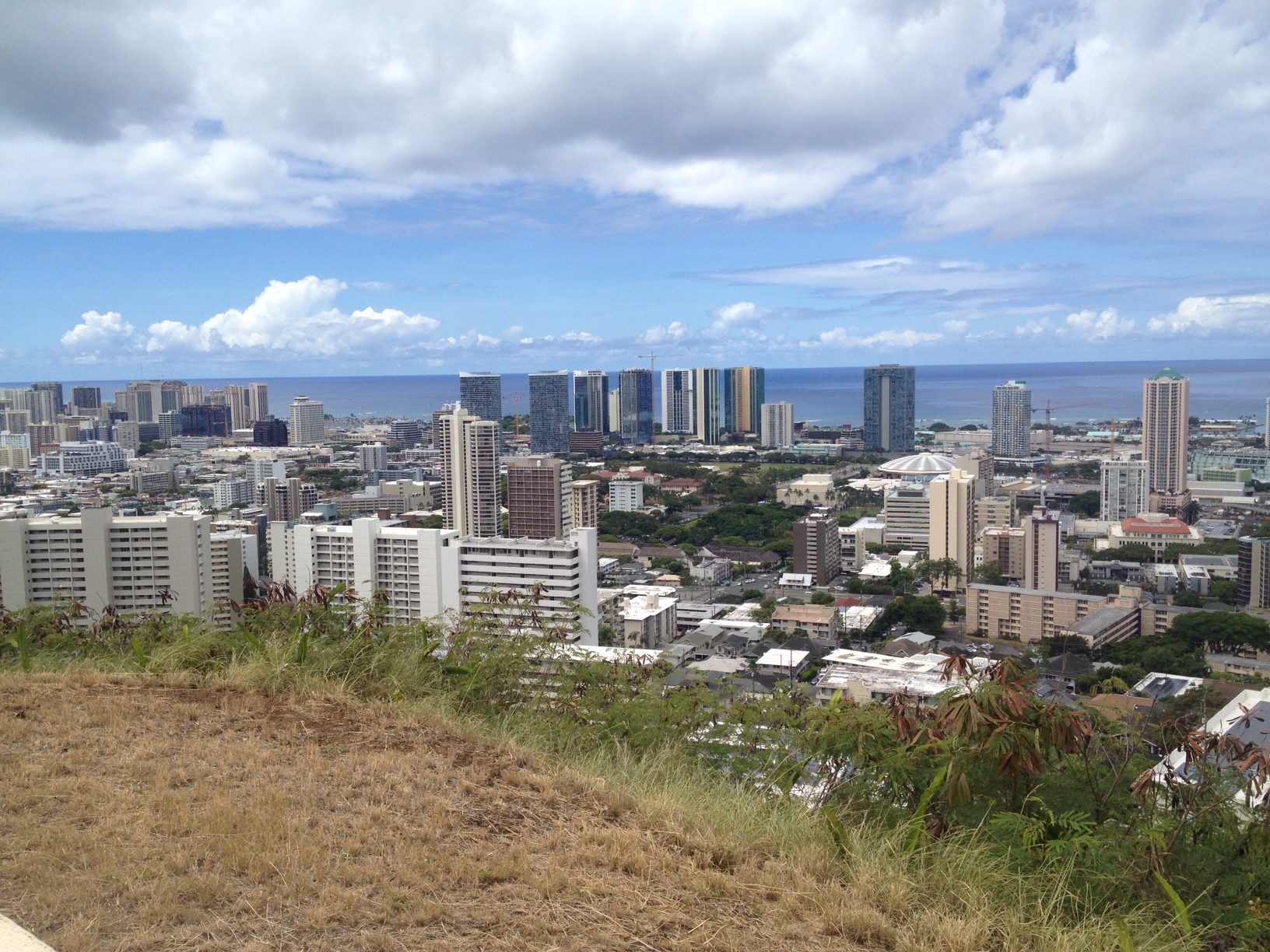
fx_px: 1284
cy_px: 476
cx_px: 635
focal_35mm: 35
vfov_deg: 40.7
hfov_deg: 52.6
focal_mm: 4.28
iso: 50
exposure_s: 1/2404
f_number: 2.4
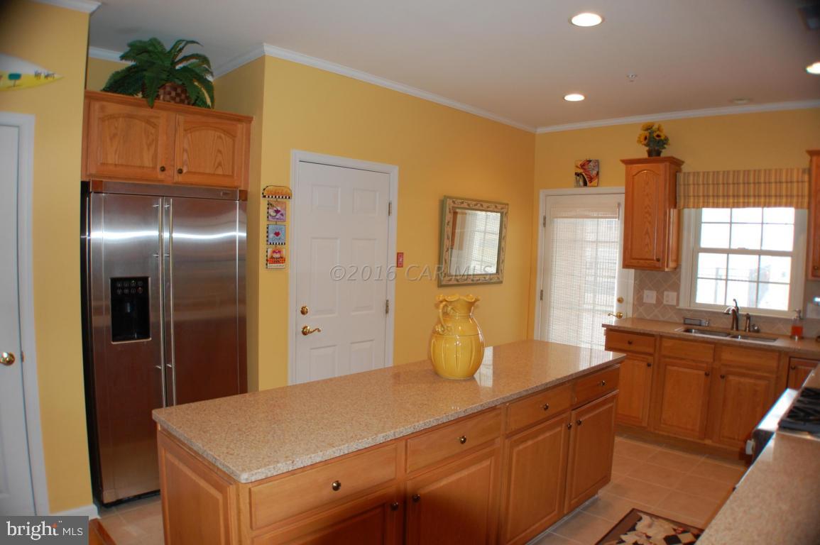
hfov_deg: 62.0
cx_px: 410
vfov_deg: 43.5
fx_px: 683
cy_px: 272
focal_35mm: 30
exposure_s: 1/60
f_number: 3.8
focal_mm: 20
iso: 400
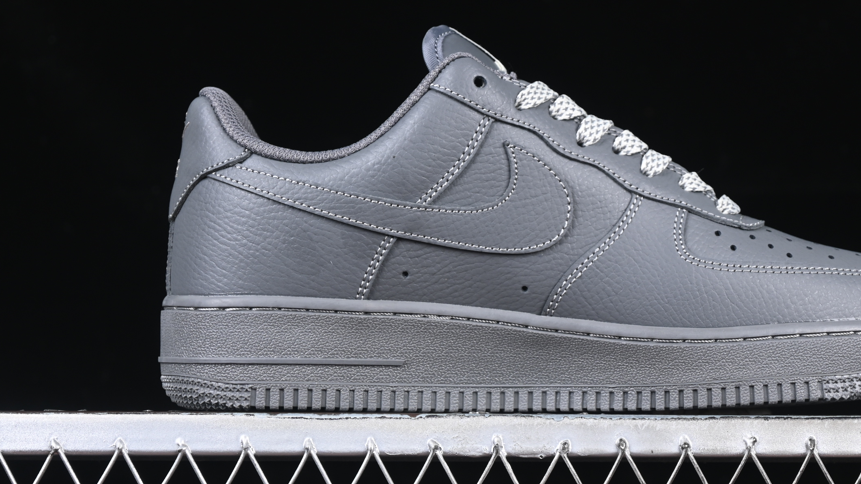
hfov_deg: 20.7
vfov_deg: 11.7
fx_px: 2351
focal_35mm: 103
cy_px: 181
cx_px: 553
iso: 160
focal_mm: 50
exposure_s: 1/60
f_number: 6.3
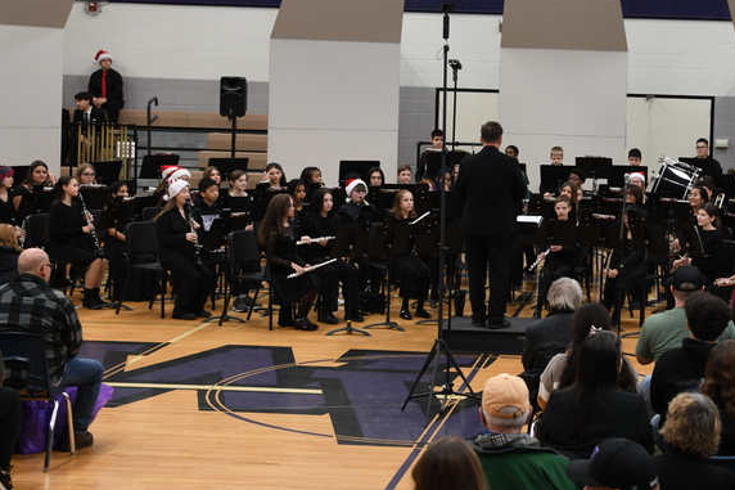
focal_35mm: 86
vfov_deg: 15.8
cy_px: 132
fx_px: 1755
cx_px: 554
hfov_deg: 23.4
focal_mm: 48
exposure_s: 1/50
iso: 800
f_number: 4.2
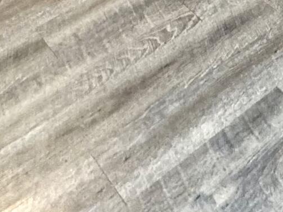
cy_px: -416
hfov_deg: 22.4
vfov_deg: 11.2
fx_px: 687
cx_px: 286
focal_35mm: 84
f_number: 2.2
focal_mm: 2.22
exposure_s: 1/60
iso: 250
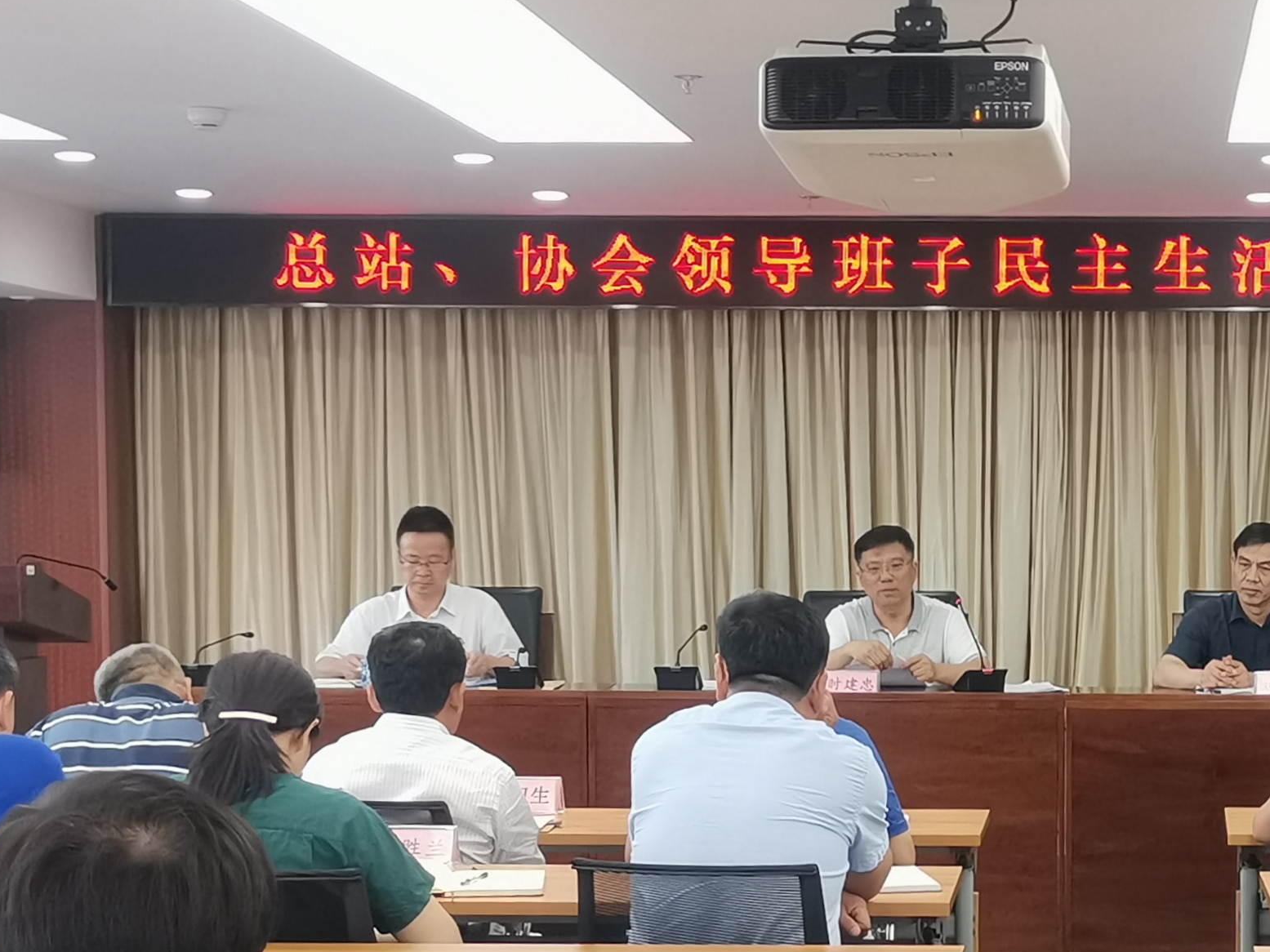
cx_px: 1074
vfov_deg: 17.5
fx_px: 3082
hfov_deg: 22.9
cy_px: 722
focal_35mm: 84
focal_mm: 4.75
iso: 125
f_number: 1.8
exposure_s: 1/100
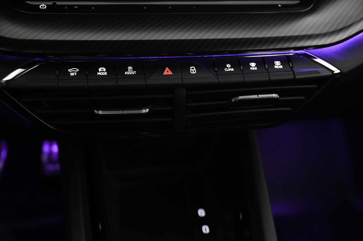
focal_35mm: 44
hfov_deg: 44.5
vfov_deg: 30.5
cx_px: 182
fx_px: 443
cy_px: 120
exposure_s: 1/15
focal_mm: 44
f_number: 4
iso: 2000
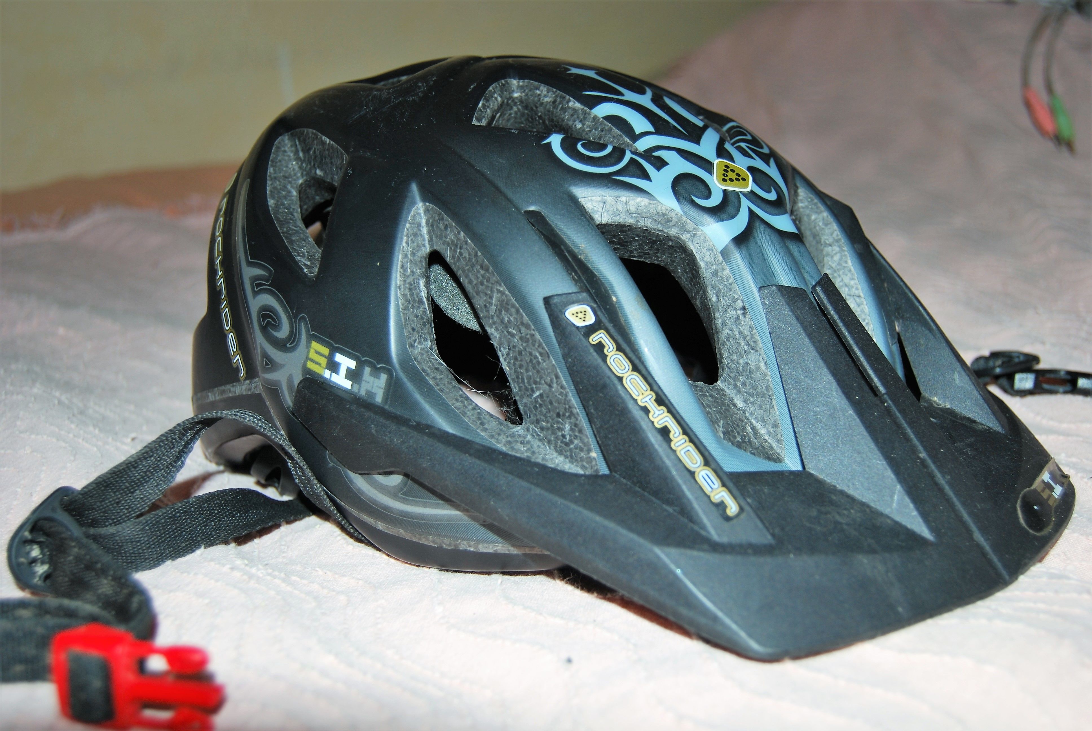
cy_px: 366
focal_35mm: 39
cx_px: 546
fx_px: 1184
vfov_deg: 34.3
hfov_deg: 49.5
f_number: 4.2
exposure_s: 1/125
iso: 100
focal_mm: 26
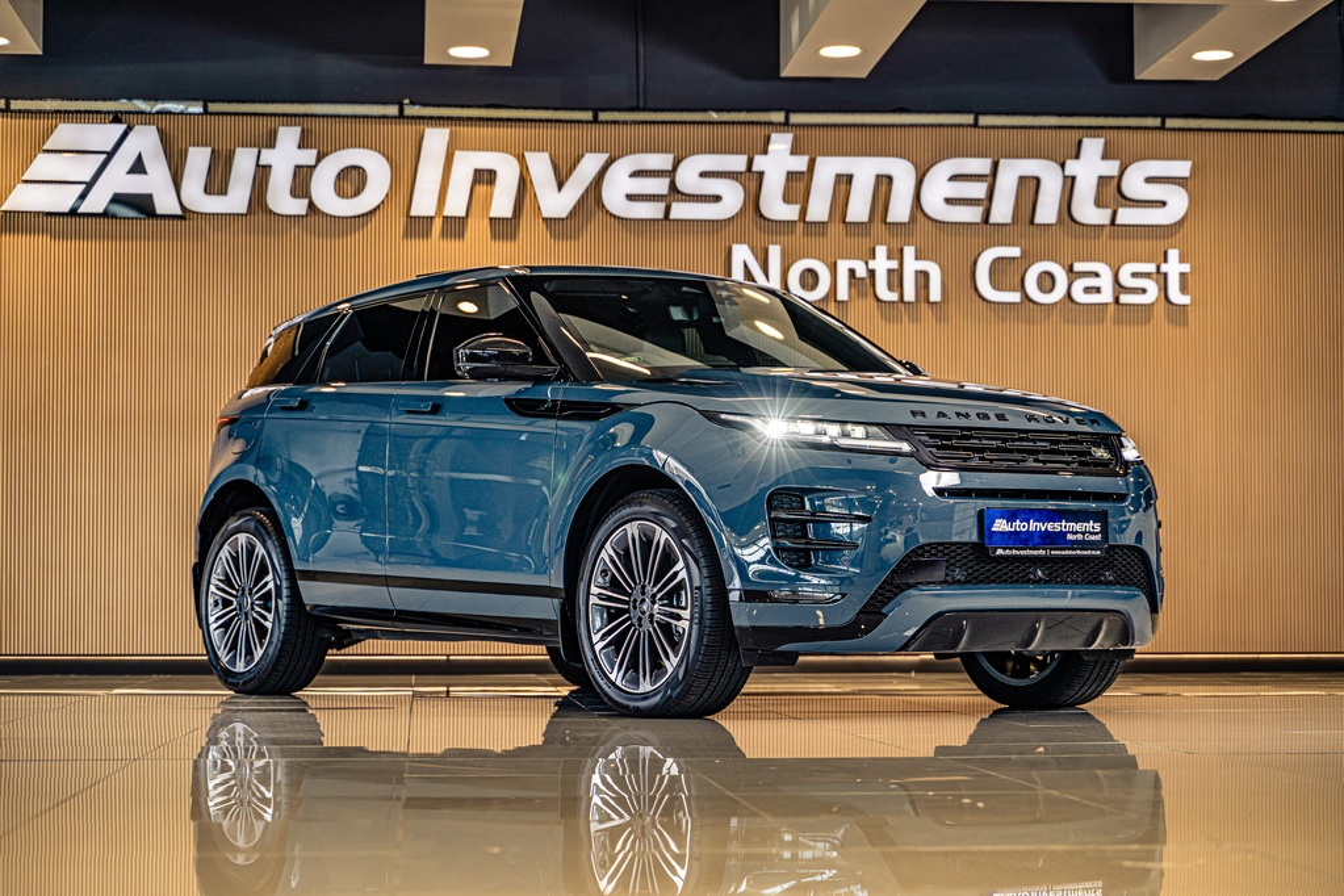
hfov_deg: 27.0
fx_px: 2800
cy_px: 448
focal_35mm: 75
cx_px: 672
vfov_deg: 18.2
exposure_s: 1/200
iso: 200
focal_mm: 75
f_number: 3.5
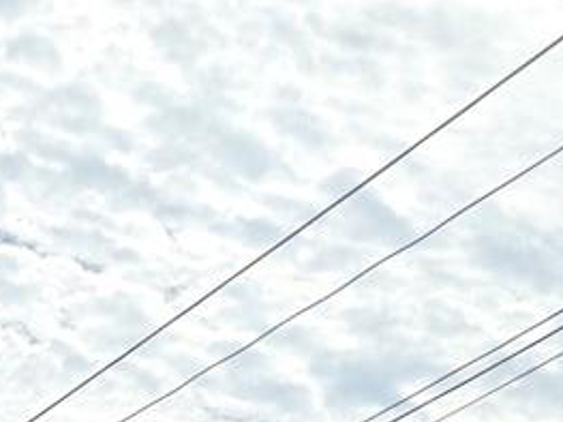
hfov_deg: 13.5
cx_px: -186
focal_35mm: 140
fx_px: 2276
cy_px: 1247
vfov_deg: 8.8
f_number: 1.8
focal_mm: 5.4
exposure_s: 1/4883
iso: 25
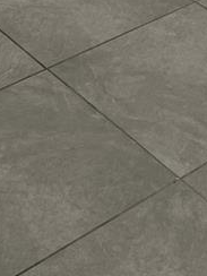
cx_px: 158
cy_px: -330
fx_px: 1021
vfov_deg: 12.8
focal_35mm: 128
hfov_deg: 11.5
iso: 32
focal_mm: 5.1
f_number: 1.6
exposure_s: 1/391
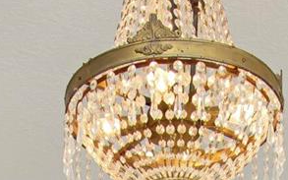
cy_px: 602
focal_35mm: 107
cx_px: 161
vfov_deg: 8.9
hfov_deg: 19.5
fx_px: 840
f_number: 5.6
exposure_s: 1/125
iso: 500
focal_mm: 10
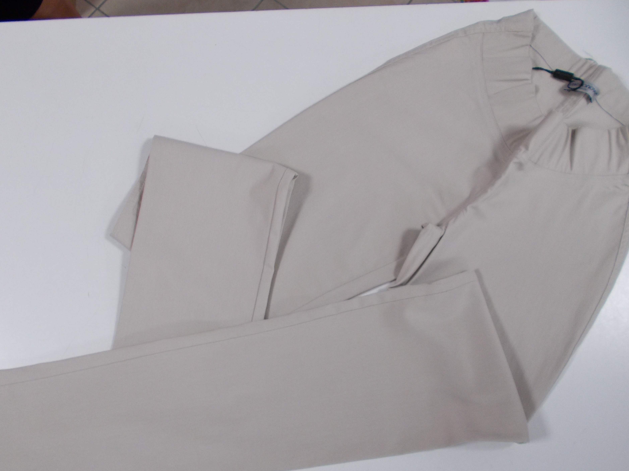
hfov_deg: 56.7
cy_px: 274
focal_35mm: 32
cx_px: 351
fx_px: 581
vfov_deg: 44.0
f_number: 3.2
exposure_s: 1/25
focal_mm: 4.6
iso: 160
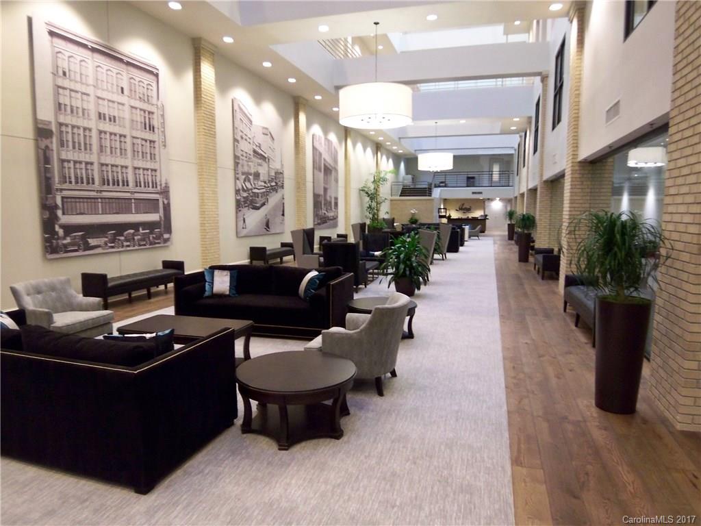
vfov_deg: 58.9
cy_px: 263
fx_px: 466
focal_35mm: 23
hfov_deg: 73.9
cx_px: 350
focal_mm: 3.8
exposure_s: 1/10
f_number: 2.8
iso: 200
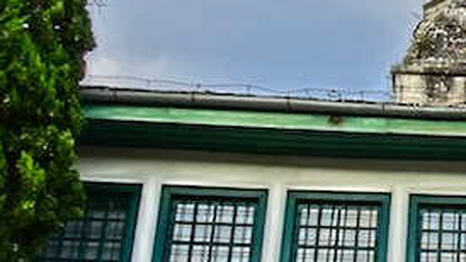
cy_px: 195
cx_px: 653
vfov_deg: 11.2
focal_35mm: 108
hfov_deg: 18.1
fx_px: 1334
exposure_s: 1/250
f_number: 3.5
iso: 80
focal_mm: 4.1
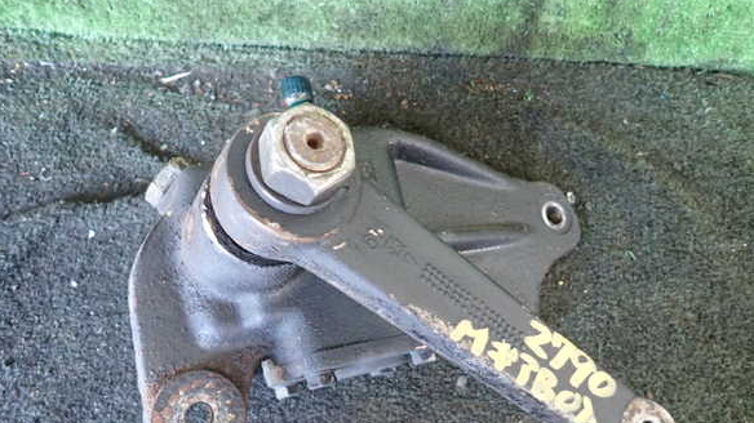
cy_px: 245
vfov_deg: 41.3
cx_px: 381
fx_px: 560
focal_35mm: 28
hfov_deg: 67.9
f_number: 2
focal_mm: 4.5
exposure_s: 1/30
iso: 500
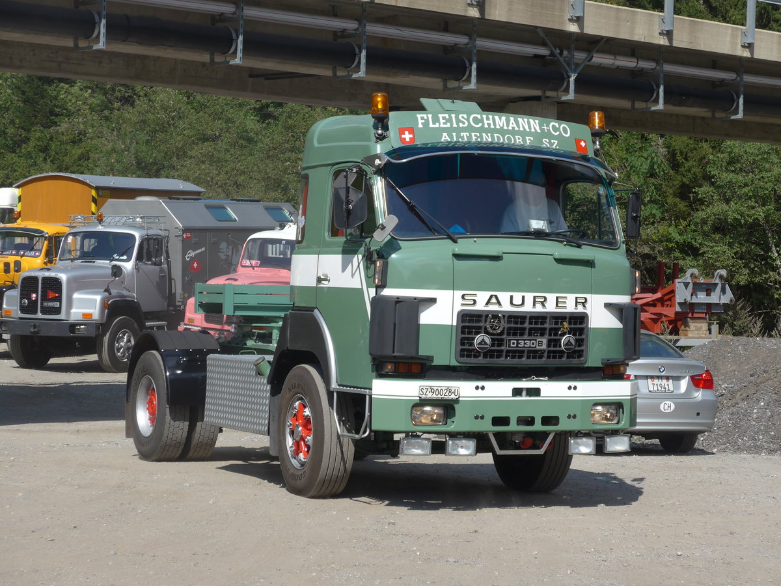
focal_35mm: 90
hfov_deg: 21.8
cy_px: 293
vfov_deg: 16.4
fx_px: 2031
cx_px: 390
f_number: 4.6
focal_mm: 18
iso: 80
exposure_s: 1/640
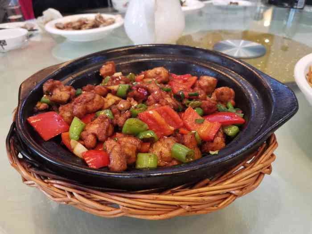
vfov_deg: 53.1
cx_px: 156
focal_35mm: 26
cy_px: 117
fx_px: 234
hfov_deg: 67.3
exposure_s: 1/33.3
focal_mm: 4.75
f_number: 1.8
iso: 400
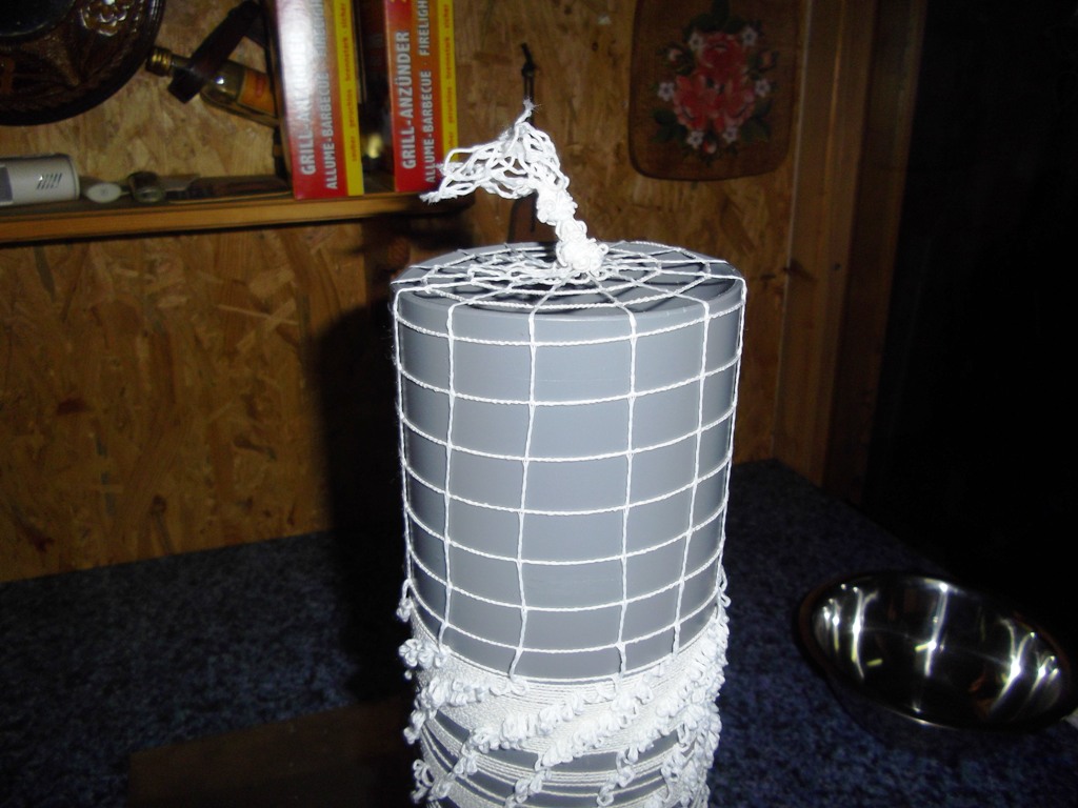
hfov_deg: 65.3
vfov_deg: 51.4
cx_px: 539
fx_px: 841
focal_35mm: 27
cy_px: 404
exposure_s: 1/50
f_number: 3.2
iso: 100
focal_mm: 4.9
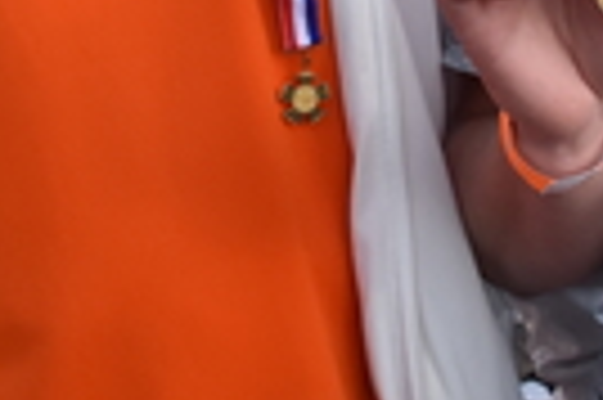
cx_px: 155
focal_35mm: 121
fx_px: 2024
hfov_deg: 16.9
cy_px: -166
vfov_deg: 10.9
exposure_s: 1/1000
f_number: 7.1
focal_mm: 18
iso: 800
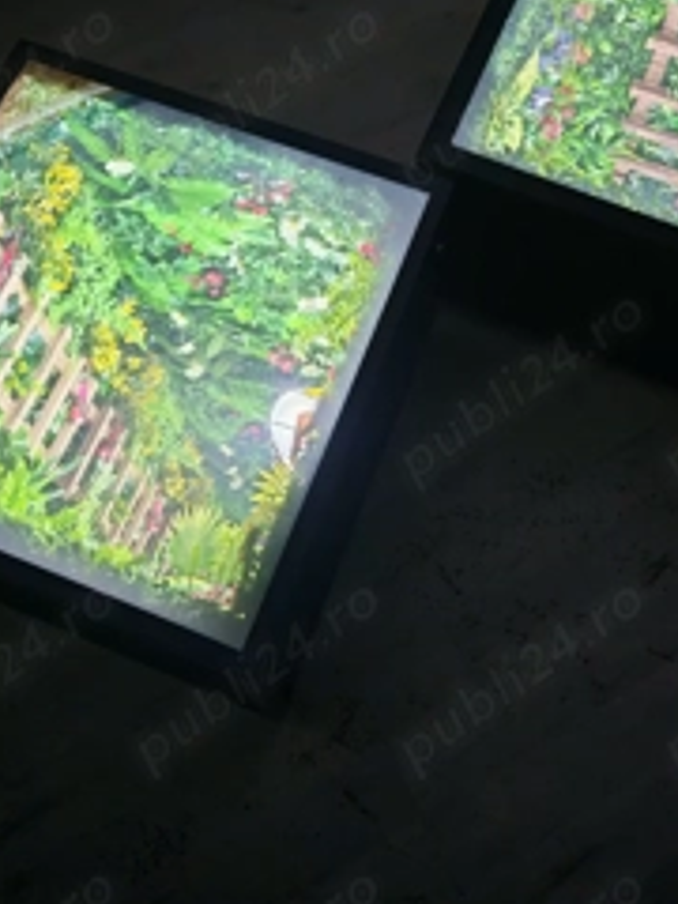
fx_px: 1175
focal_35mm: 45
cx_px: 388
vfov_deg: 40.1
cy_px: 162
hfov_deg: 32.1
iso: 800
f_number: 1.9
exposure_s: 1/21
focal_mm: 6.67
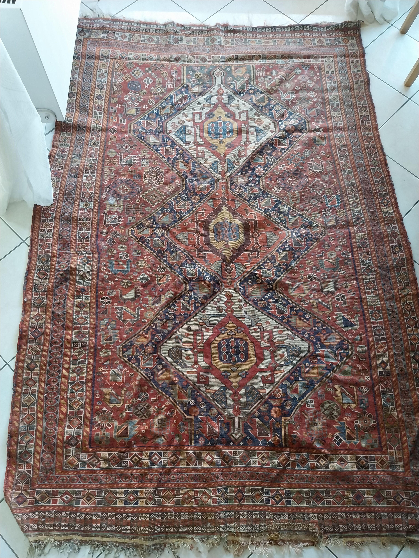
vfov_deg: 67.3
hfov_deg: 53.1
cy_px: 279
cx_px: 210
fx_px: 420
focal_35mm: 26
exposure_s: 1/50
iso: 250
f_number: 1.8
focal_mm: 4
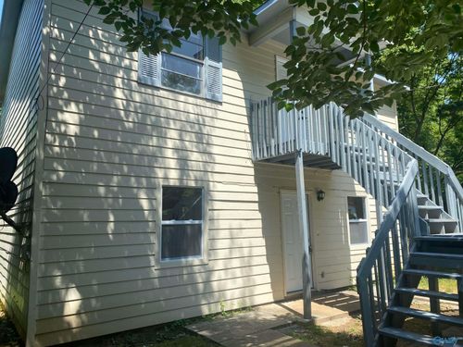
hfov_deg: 67.3
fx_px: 348
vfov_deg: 53.1
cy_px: 174
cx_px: 232
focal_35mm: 26
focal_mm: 4.25
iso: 32
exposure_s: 1/1330
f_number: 1.8
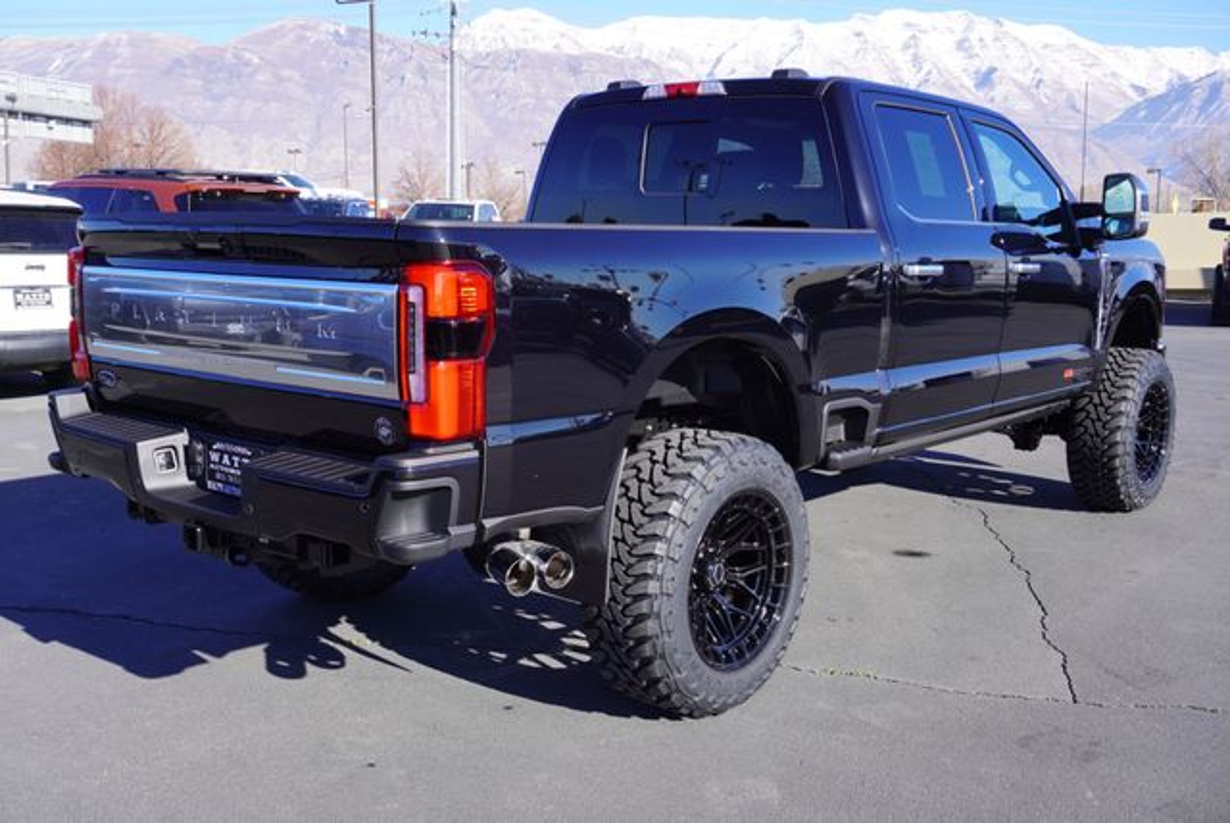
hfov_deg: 51.2
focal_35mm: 38
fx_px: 1282
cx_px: 615
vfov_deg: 35.6
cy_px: 412
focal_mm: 25
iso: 100
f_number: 8
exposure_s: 1/125
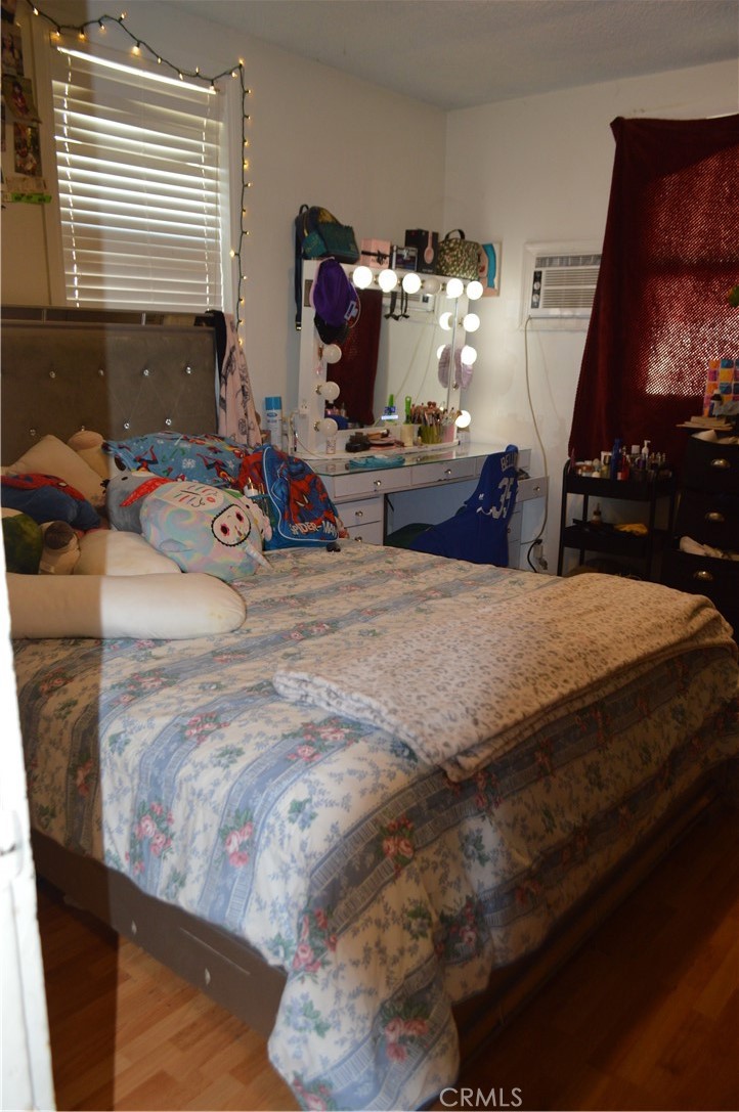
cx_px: 370
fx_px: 833
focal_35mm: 27
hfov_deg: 47.8
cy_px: 556
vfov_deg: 67.4
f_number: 3.5
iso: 720
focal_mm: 18
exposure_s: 1/60
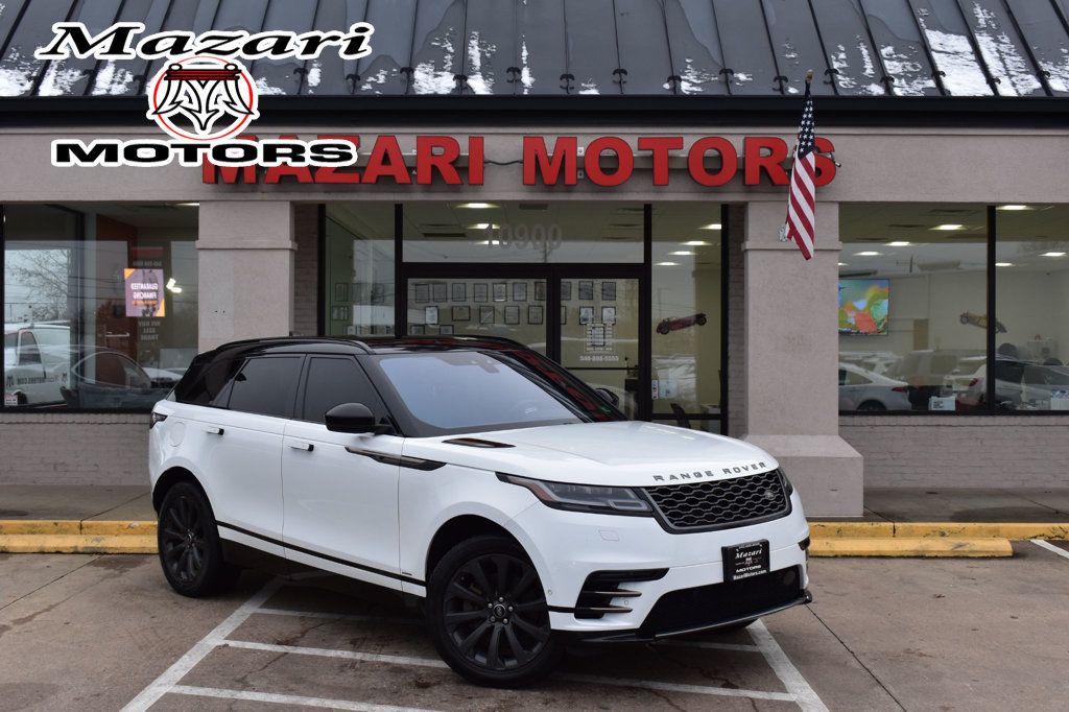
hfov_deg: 43.6
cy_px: 356
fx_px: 1336
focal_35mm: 45
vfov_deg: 29.8
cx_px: 534
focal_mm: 30
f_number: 9
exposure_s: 1/125
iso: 400
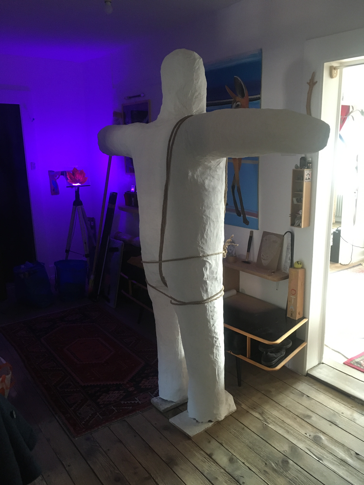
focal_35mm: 29
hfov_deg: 48.2
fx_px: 407
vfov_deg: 61.7
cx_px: 182
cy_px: 242
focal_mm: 4.15
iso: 200
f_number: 2.2
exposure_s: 1/17
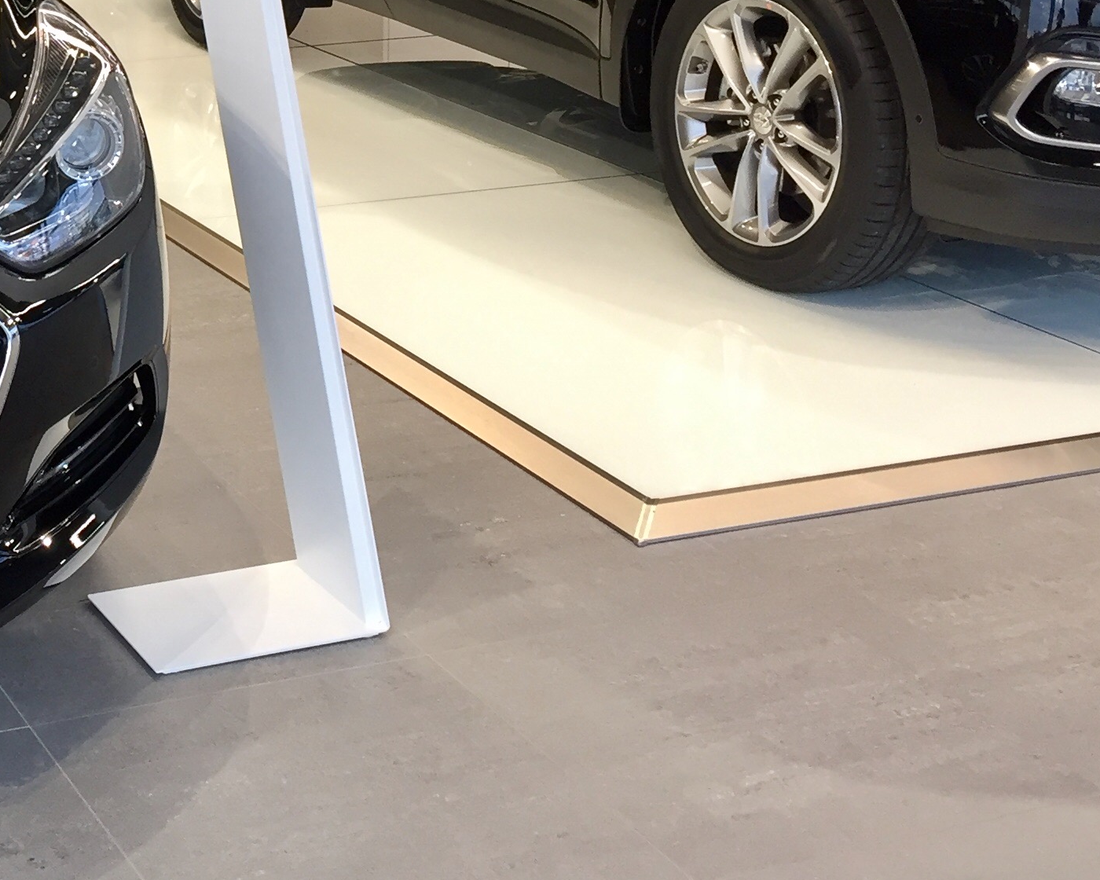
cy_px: 29
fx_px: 2149
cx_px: -41
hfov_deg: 26.9
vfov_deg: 22.4
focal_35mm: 66
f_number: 2.2
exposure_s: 1/33
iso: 32
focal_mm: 4.15
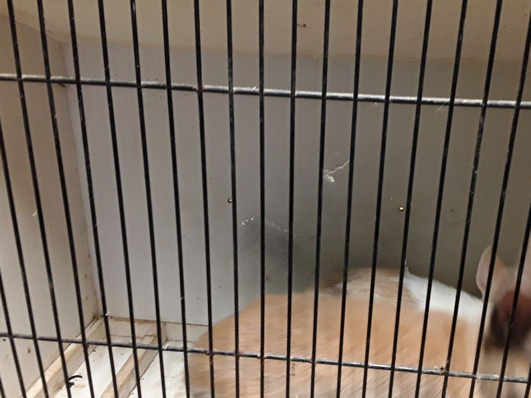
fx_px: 522
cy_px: 228
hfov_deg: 53.5
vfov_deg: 41.7
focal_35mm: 34
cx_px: 325
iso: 200
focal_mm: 2.91
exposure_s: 1/17
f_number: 1.9
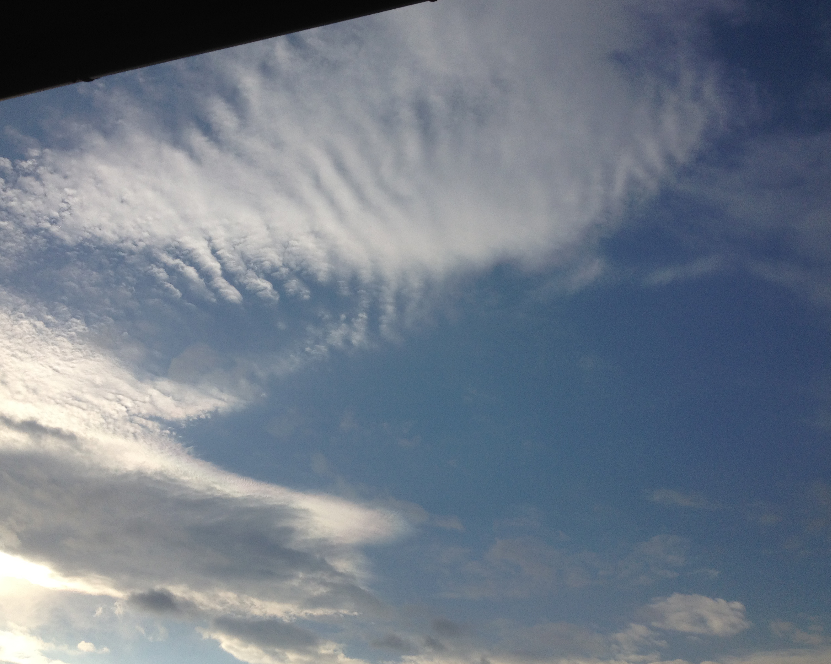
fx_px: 910
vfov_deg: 40.1
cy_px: 328
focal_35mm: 37
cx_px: 386
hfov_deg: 49.0
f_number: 2.4
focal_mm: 4.28
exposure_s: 1/4608
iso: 64
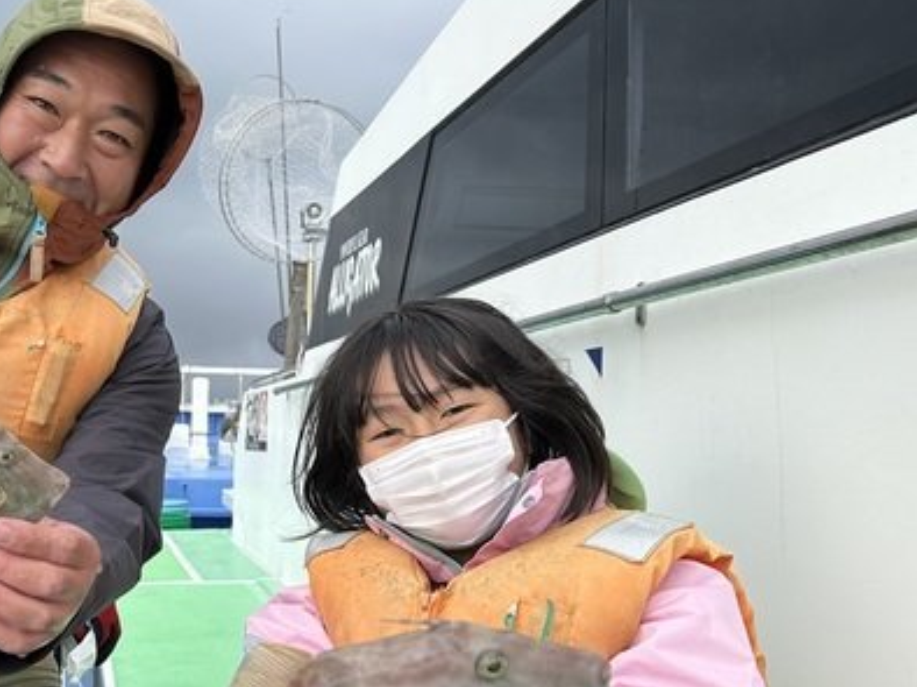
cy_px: 466
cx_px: 249
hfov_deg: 46.5
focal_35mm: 39
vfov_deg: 36.4
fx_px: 1033
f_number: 1.78
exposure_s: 1/1988
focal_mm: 6.86
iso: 80
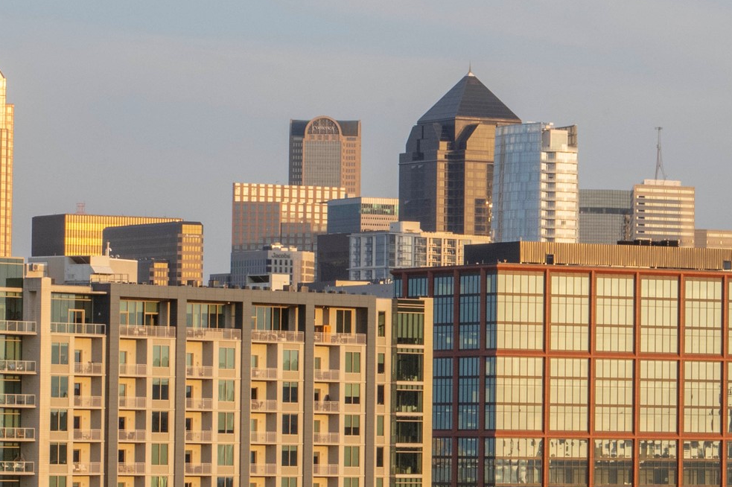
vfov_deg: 5.9
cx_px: 634
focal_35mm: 232
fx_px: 4714
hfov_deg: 8.9
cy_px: 271
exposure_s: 1/60
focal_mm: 70
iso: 640
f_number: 22
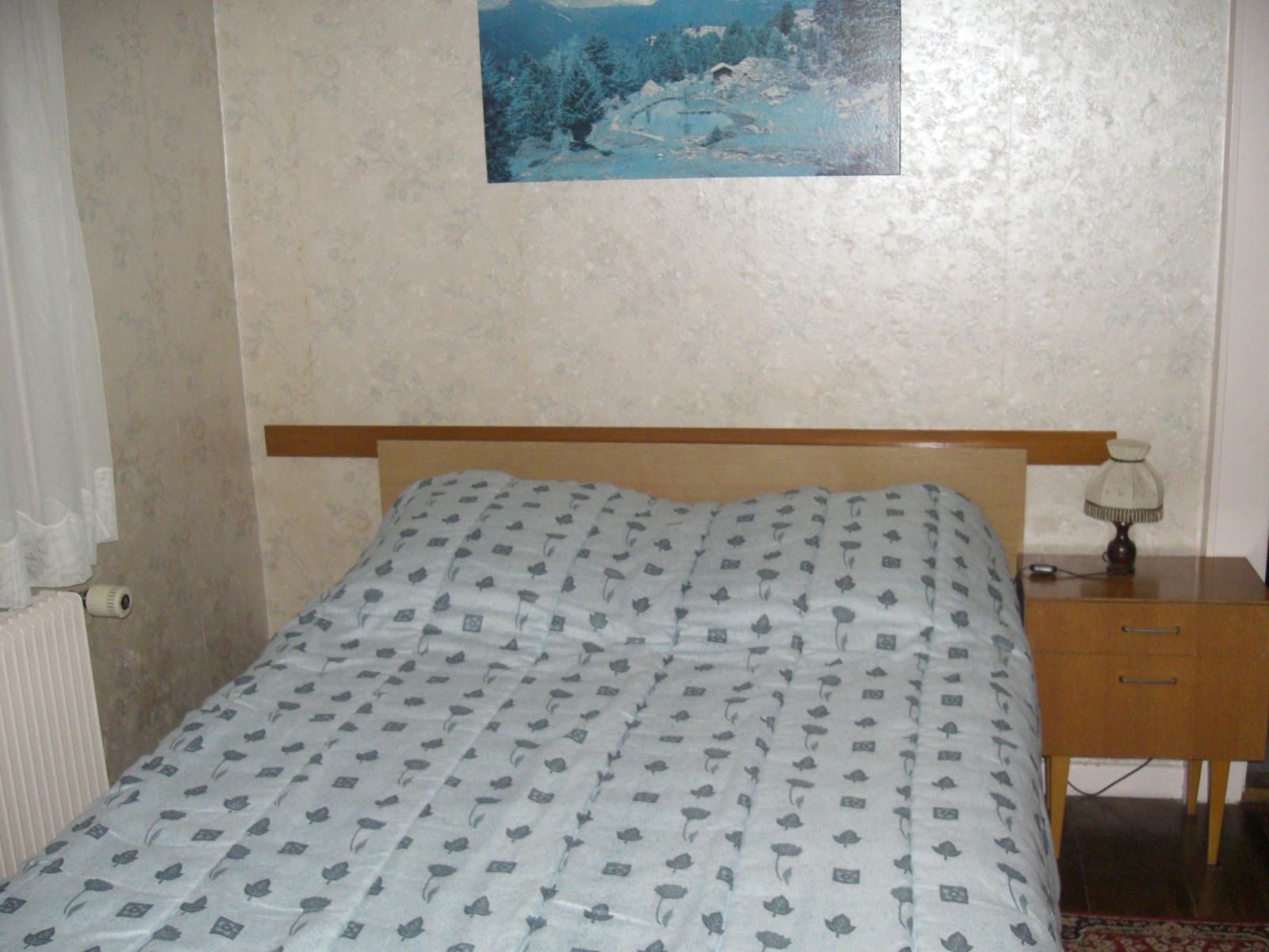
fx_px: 1393
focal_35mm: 38
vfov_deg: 37.7
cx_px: 634
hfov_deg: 49.0
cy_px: 476
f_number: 3.1
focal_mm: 6.3
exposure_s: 1/60
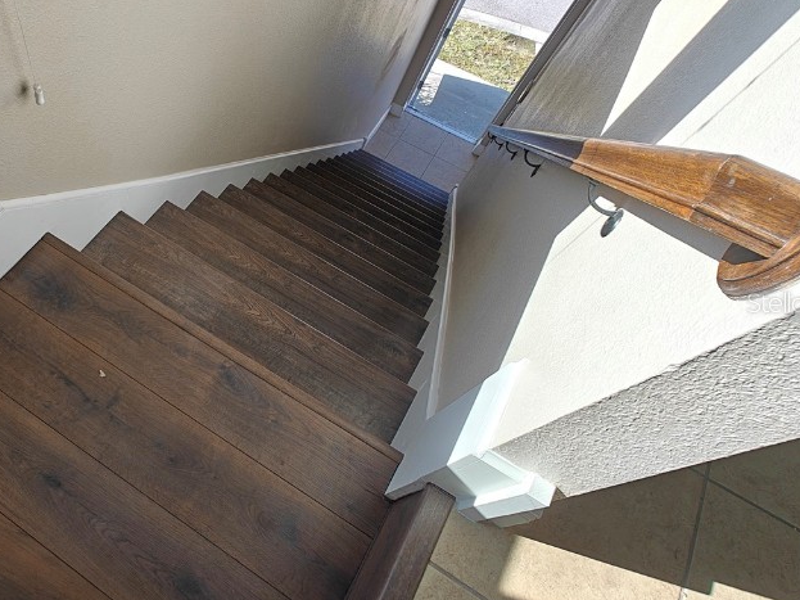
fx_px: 531
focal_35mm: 23
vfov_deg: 58.9
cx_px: 211
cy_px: 302
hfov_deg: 69.6
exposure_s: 1/376
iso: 64
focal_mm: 2.62
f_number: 2.2
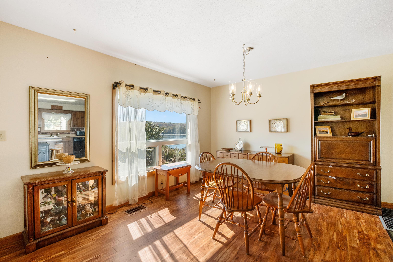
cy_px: 131
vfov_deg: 77.3
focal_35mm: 15
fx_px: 164
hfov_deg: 100.4
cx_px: 196
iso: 64
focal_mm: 10
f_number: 8
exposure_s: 1/60
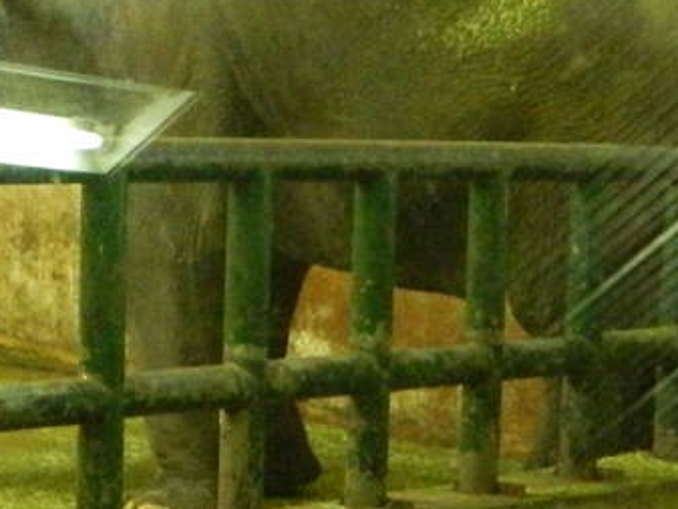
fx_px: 3252
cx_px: 38
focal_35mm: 166
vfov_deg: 8.9
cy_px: 135
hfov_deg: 11.8
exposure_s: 1/25
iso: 400
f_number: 3.3
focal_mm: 6.2
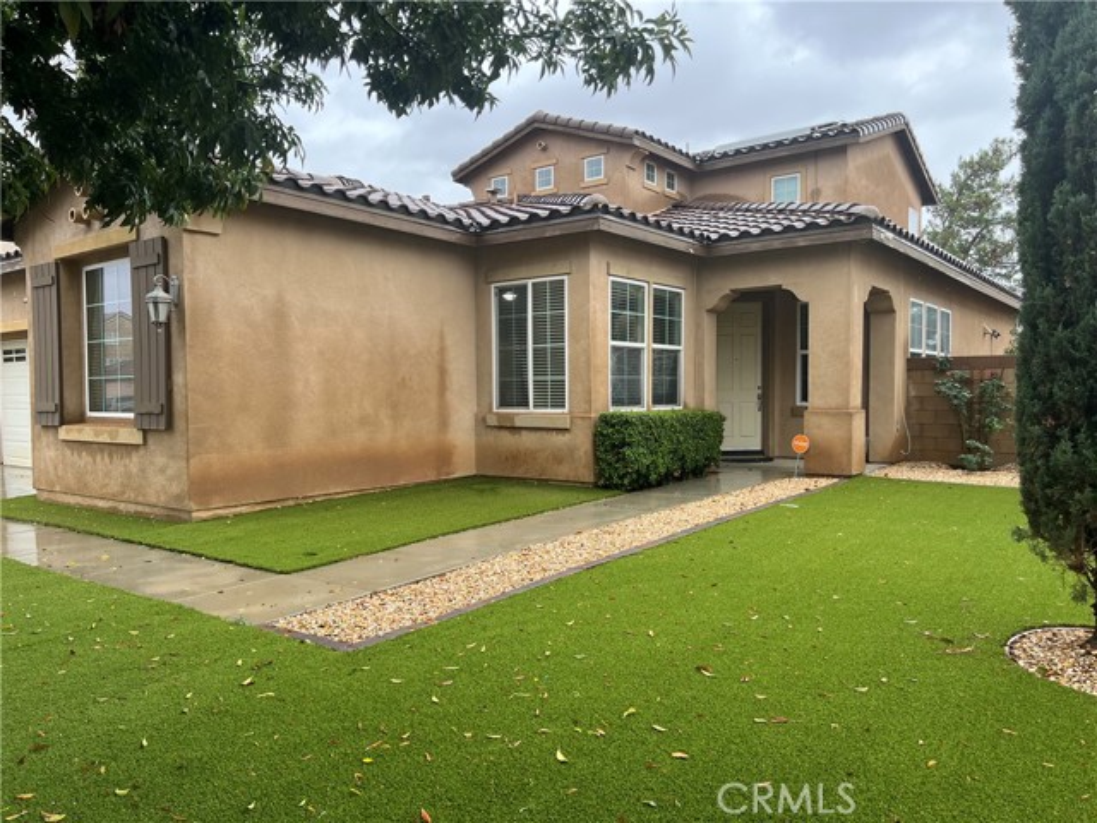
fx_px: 824
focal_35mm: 26
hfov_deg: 67.3
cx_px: 548
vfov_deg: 53.1
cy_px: 412
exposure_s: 1/194
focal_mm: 5.7
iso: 50
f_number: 1.5
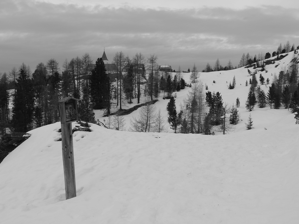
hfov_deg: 56.8
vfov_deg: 44.2
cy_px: 112
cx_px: 150
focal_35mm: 32
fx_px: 276
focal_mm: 6.8
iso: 100
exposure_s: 1/640
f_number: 4.5
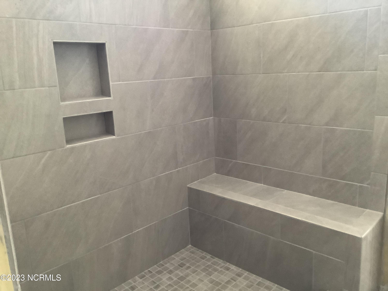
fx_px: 347
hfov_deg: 58.4
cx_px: 194
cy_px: 146
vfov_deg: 45.4
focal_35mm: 31
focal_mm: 3.3
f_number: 2.4
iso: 400
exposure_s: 1/33
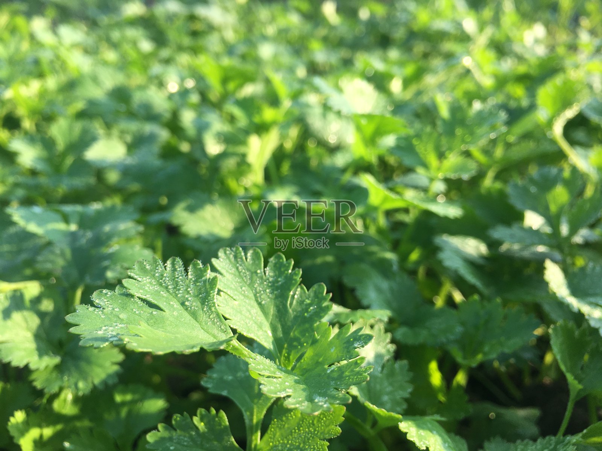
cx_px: 301
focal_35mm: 29
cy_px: 226
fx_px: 504
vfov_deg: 48.2
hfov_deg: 61.7
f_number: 2.2
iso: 25
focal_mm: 4.15
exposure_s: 1/348
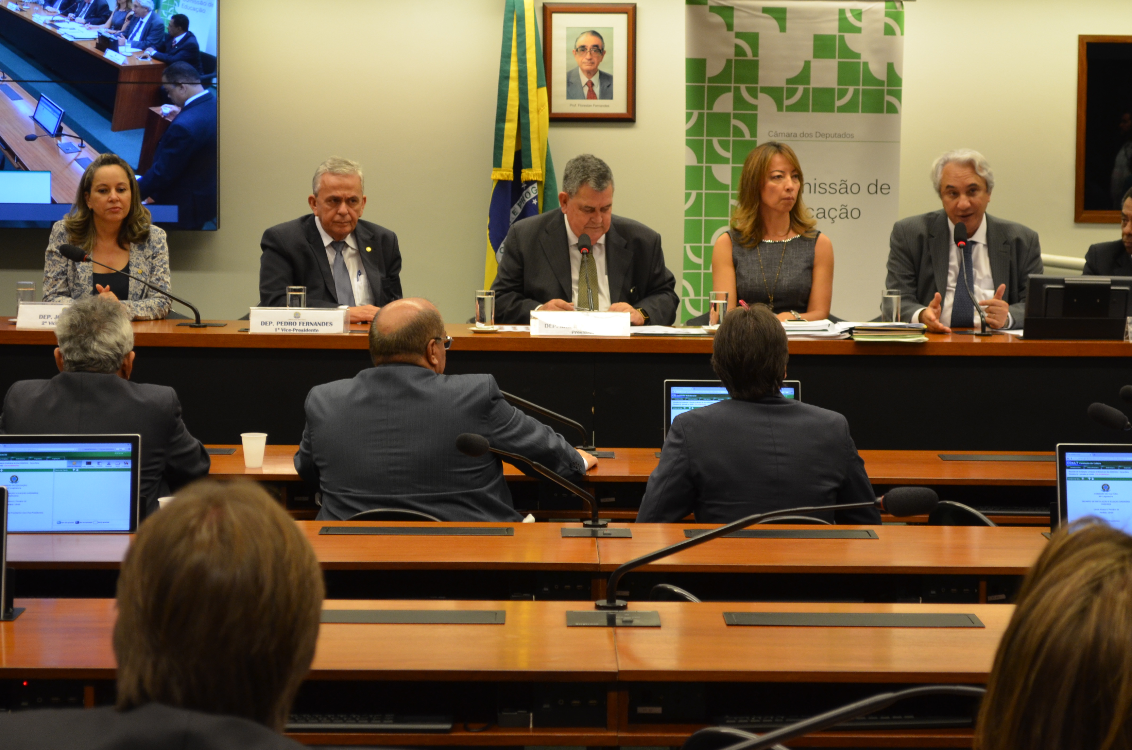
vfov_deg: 14.9
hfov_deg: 22.3
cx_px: 622
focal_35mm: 92
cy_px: 342
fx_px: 2873
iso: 720
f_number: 5.6
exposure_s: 1/60
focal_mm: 55
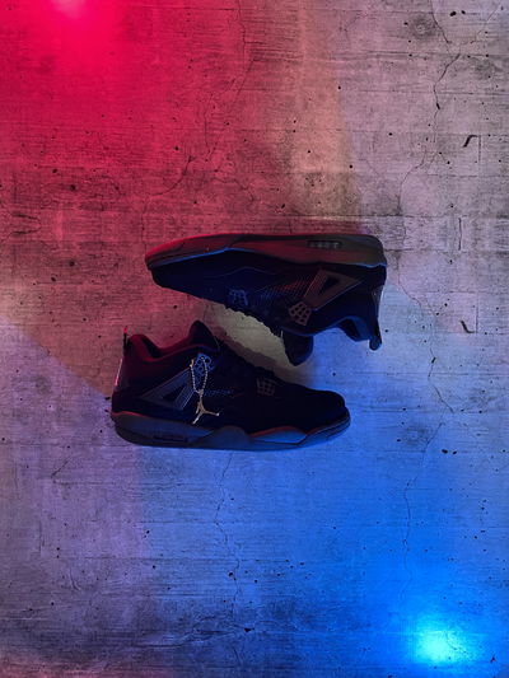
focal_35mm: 26
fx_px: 510
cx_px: 254
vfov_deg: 67.3
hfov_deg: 53.1
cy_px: 339
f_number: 1.8
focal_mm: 4.25
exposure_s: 1/50
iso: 400
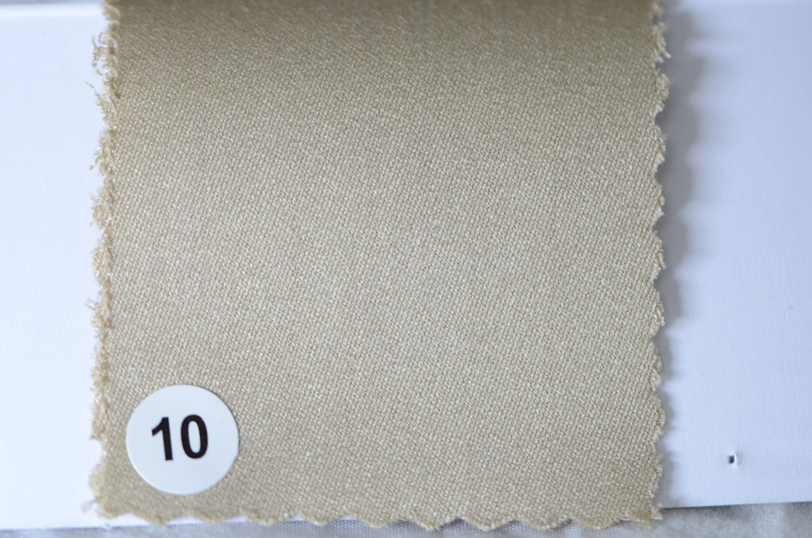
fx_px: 3039
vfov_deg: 10.1
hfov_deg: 15.2
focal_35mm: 135
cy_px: 269
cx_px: 406
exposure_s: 1/125
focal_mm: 90
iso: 800
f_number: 3.8
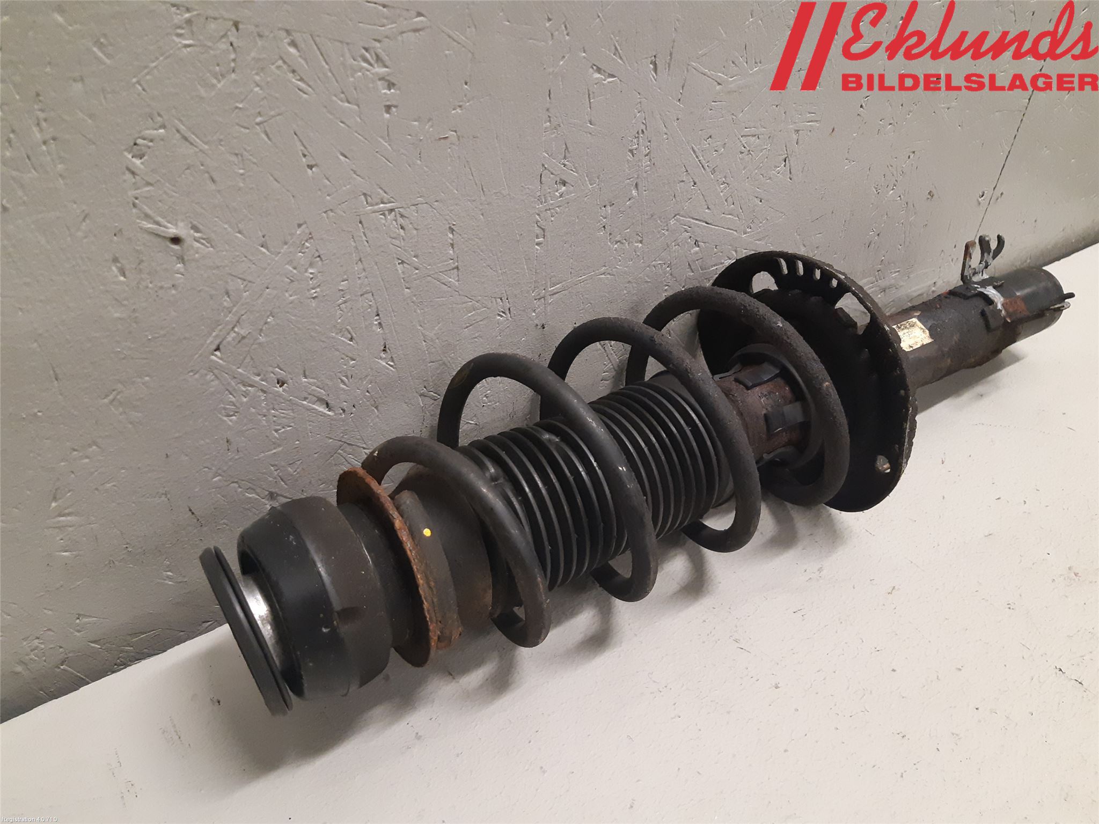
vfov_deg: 53.1
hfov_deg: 67.3
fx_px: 825
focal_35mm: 26
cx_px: 550
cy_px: 412
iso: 250
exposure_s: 1/50
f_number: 1.7
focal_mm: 3.93
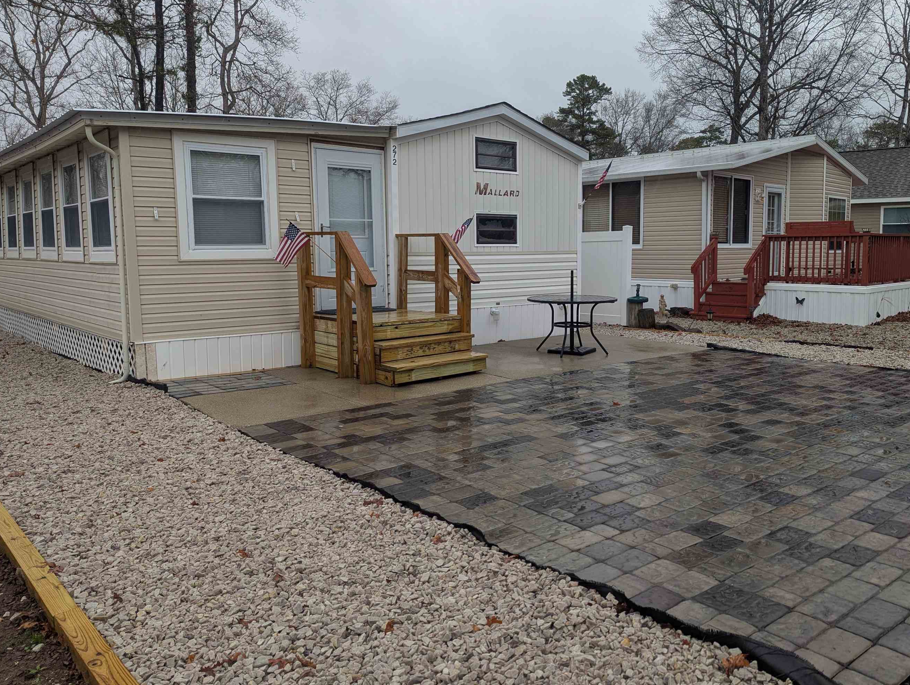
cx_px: 522
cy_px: 303
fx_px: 737
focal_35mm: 28
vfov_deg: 49.8
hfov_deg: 63.1
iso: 41
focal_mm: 6.81
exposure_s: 1/319
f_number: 1.85
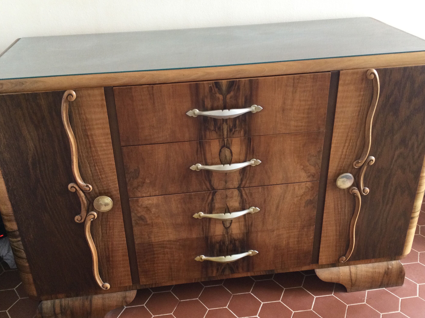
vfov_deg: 39.6
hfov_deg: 51.4
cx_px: 209
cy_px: 172
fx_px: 442
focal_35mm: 36
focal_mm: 3.3
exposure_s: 1/33
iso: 50
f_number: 2.4
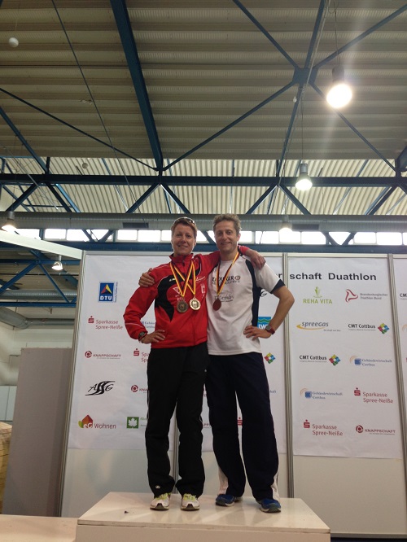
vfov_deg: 55.3
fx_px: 517
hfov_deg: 43.0
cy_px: 271
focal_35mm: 33
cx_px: 204
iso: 50
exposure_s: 1/20
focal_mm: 4.13
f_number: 2.4
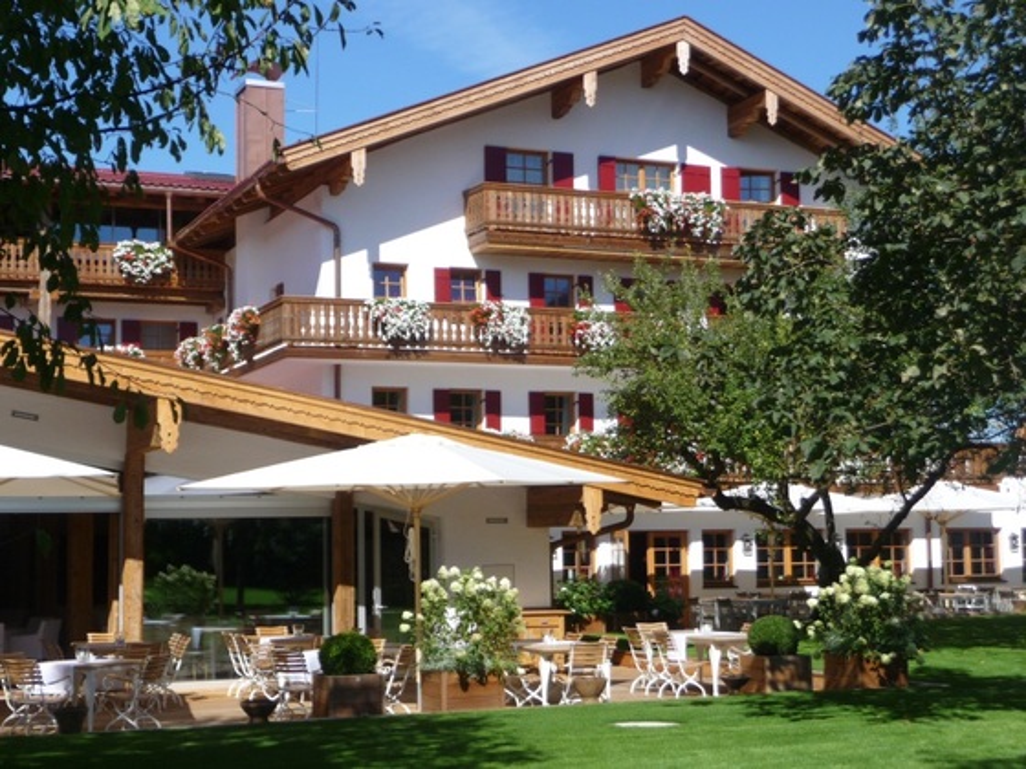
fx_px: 1630
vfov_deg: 26.6
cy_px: 384
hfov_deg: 34.9
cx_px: 513
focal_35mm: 55
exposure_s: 1/640
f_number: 4.3
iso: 100
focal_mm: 9.3
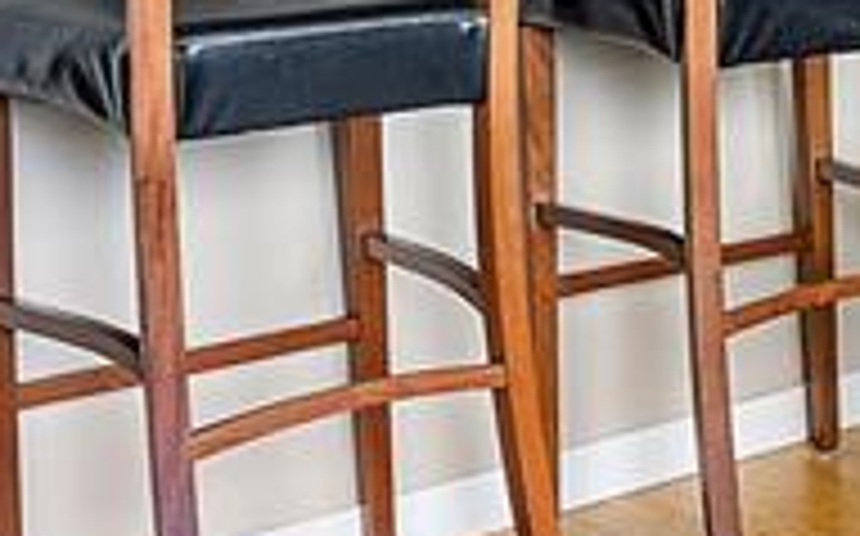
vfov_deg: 13.7
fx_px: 2178
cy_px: -92
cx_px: 1607
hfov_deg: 17.5
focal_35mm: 93
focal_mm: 17
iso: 320
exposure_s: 1/4
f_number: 9
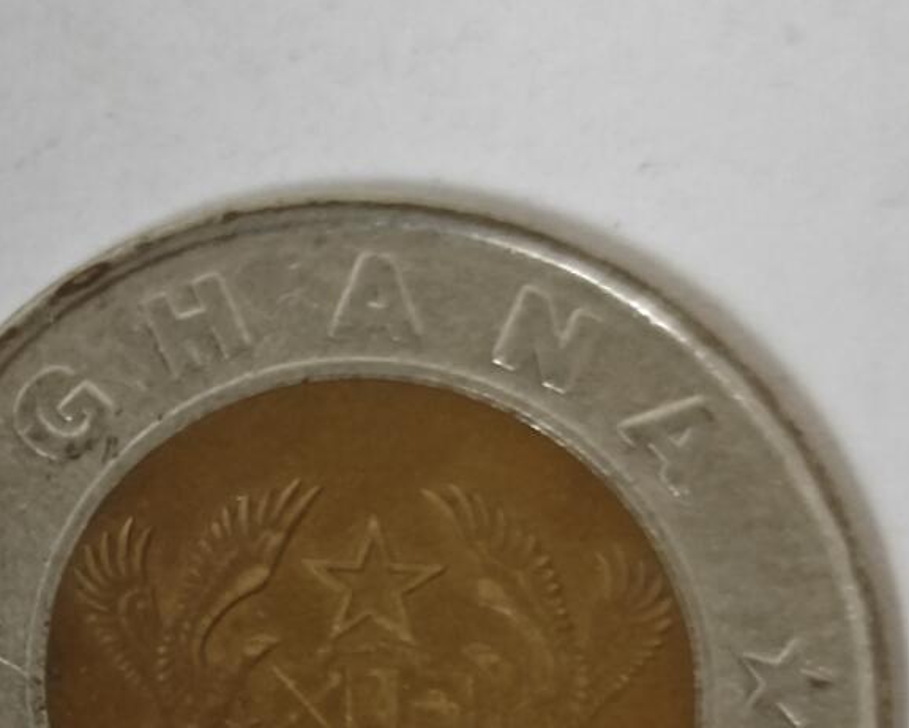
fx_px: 4790
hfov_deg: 10.8
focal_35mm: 178
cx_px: 346
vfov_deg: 8.6
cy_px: 711
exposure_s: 1/40
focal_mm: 8.7
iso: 640
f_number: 1.9
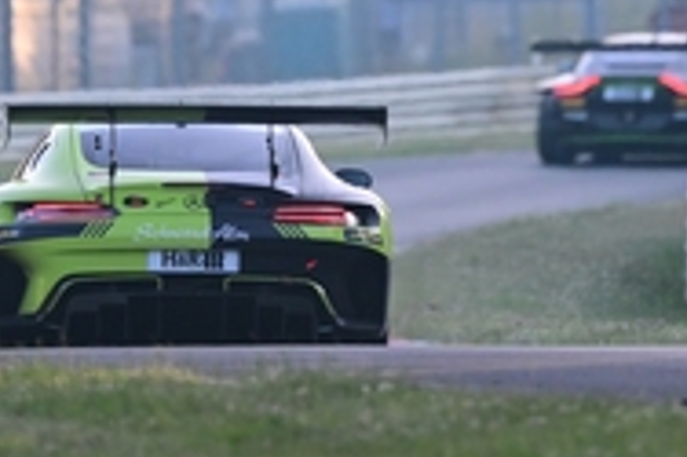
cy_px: -179
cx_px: 358
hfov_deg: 2.2
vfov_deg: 1.4
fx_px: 18246
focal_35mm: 957
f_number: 2.8
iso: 1600
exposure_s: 1/5000
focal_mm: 300
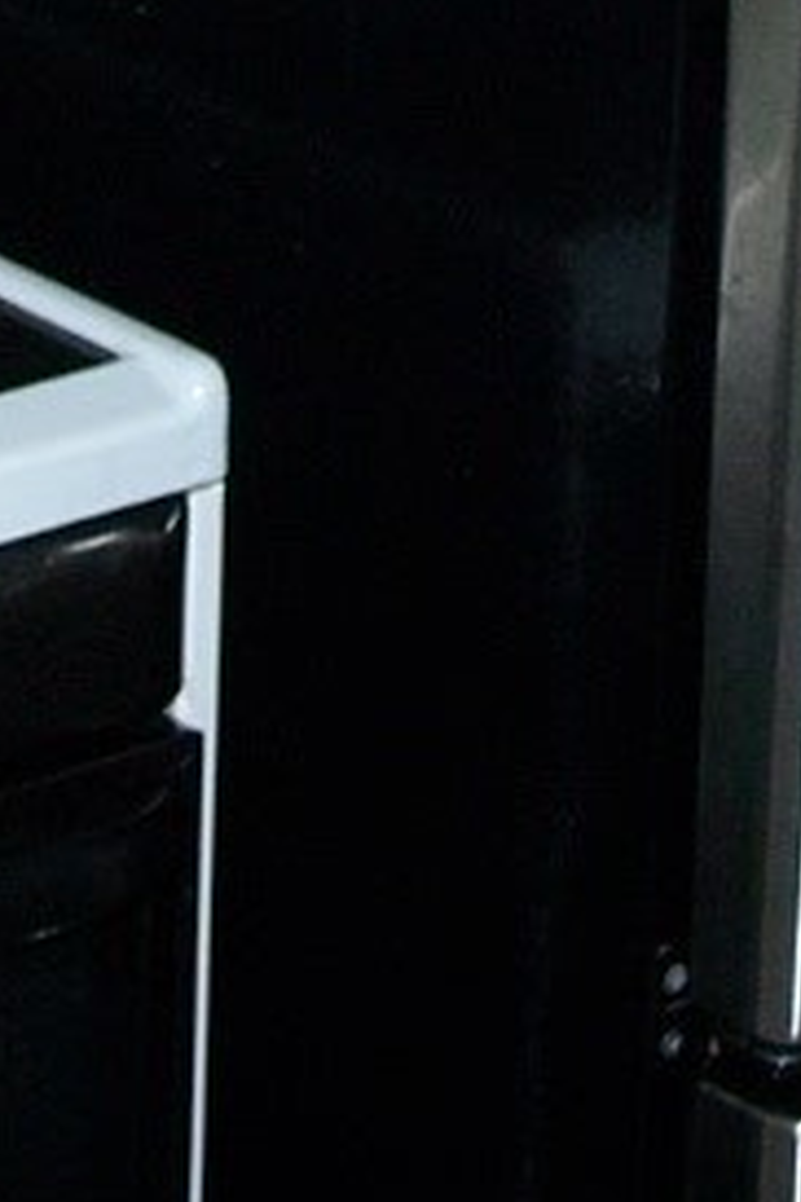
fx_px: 5640
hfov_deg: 8.1
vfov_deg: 11.7
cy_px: -498
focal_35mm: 169
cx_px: 339
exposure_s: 1/60
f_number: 2.8
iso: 125
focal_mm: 7.8
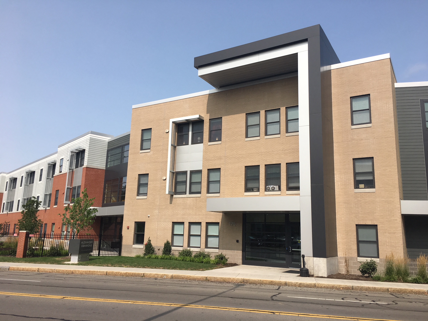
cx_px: 214
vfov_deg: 48.2
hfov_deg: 61.7
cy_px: 160
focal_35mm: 29
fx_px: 359
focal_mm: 4.15
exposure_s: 1/1748
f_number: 2.2
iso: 25
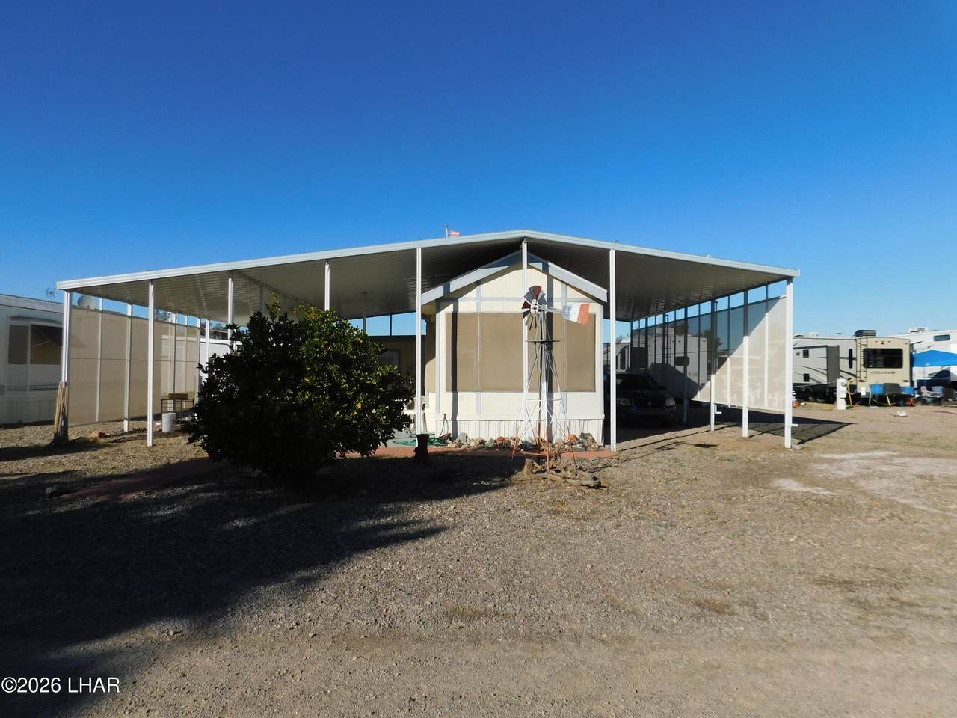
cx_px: 478
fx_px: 636
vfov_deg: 58.9
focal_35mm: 23
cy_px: 359
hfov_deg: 73.9
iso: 125
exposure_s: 1/800
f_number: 6
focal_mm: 4
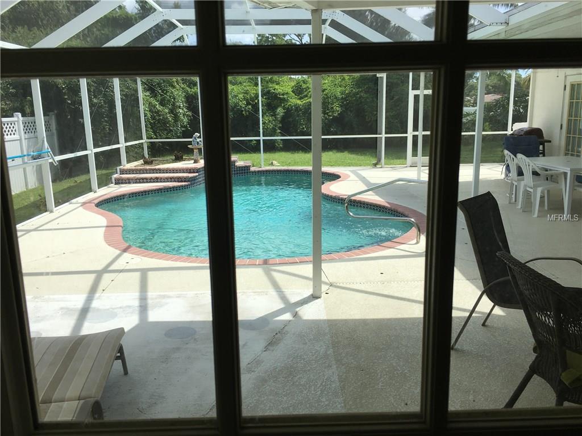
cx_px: 291
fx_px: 488
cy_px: 218
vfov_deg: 48.2
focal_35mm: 29
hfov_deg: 61.7
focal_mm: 4.15
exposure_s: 1/663
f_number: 2.2
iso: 25
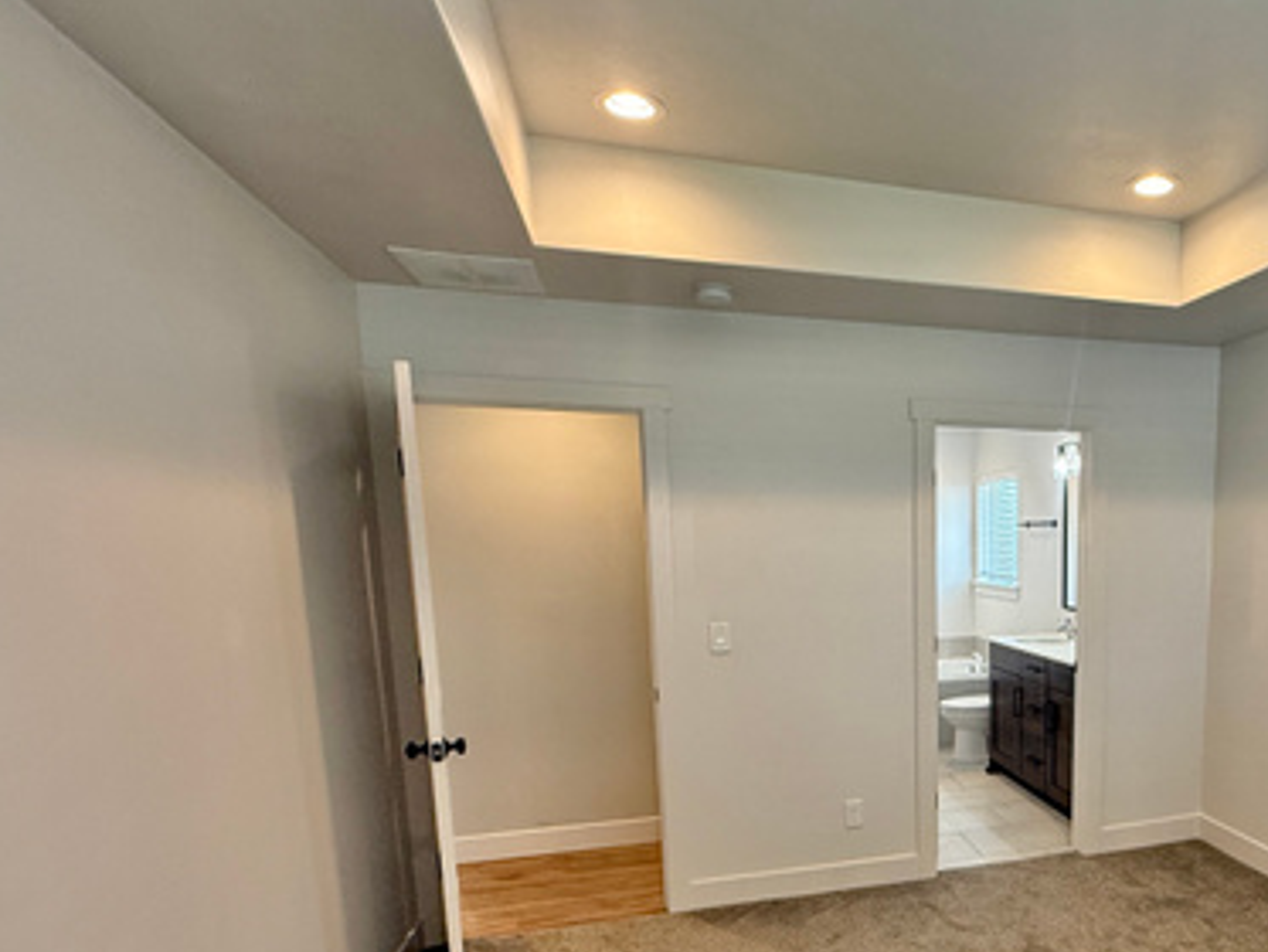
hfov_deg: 66.5
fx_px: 879
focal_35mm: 24
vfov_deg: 55.0
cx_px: 972
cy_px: 677
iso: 250
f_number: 2.2
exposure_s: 1/120
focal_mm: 2.22
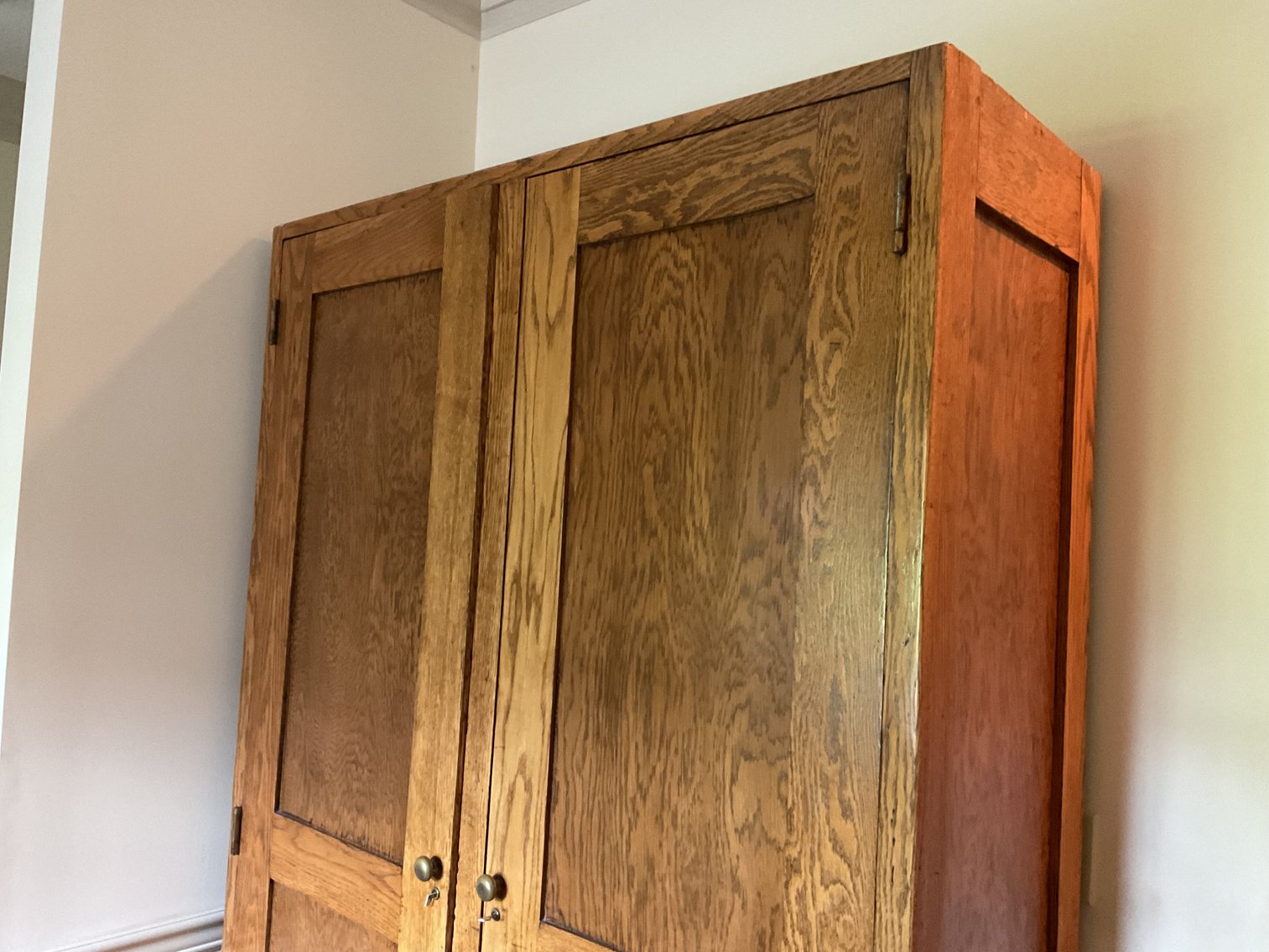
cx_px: 634
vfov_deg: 48.2
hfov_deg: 61.7
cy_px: 476
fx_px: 1063
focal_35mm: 29
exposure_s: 1/30
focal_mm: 3
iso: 320
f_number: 1.8
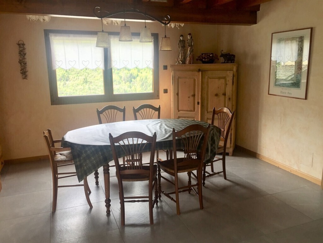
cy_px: 122
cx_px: 162
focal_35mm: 29
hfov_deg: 61.7
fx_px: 271
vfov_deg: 48.2
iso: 32
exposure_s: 1/50
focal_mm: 4.15
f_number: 2.2
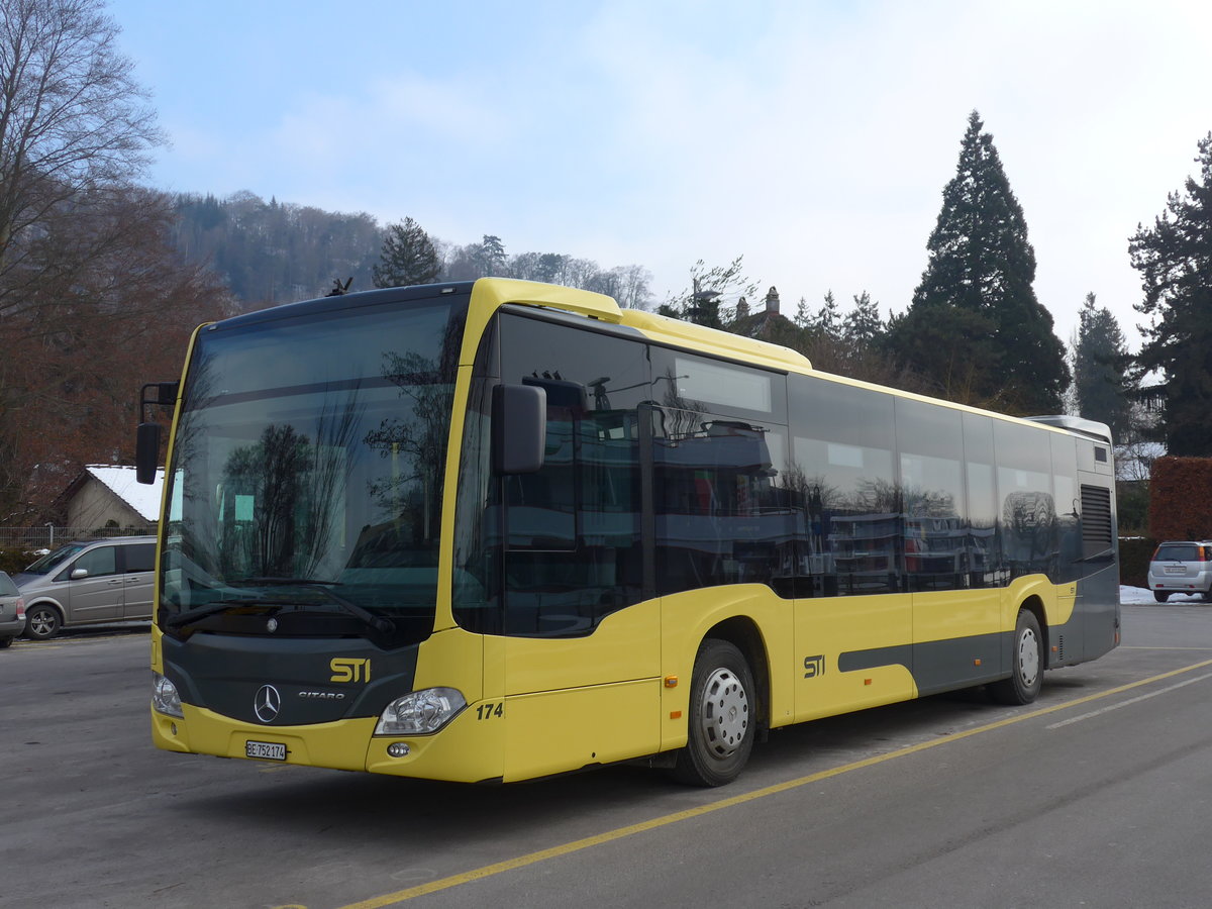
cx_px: 606
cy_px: 454
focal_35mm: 41
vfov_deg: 35.1
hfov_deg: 45.8
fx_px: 1436
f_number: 2.8
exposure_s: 1/800
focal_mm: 8.4
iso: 80
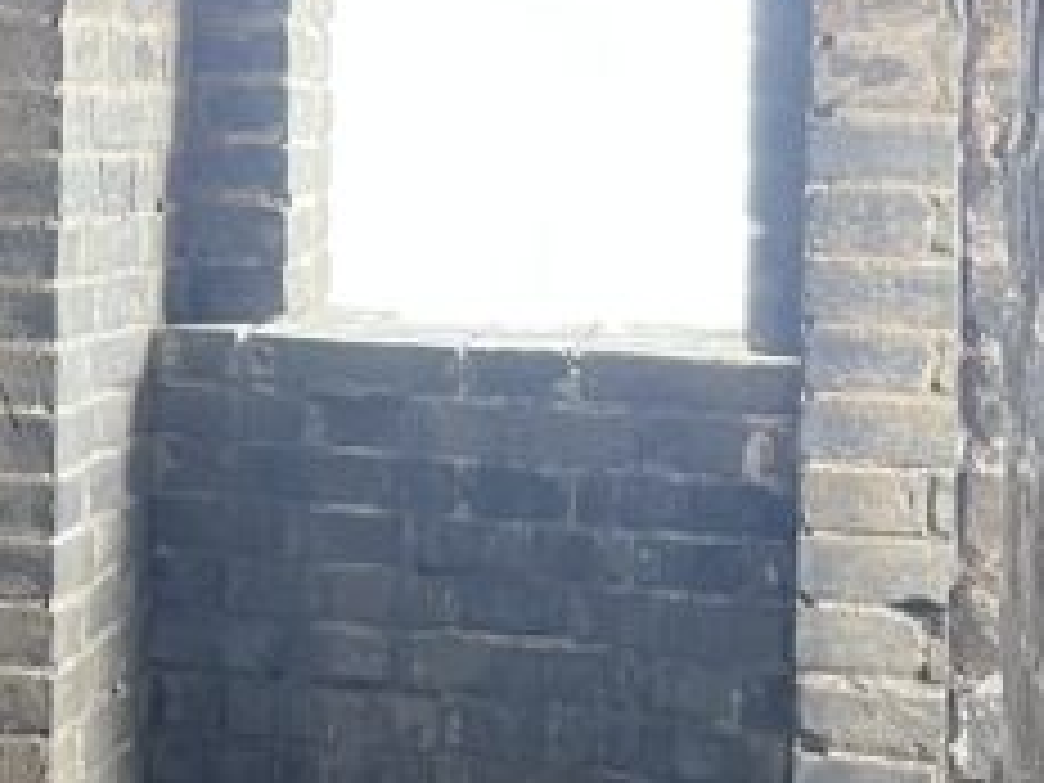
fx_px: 3468
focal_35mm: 115
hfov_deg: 16.2
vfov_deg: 12.7
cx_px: -302
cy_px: -68
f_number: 1.6
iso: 160
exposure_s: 1/60
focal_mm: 5.1
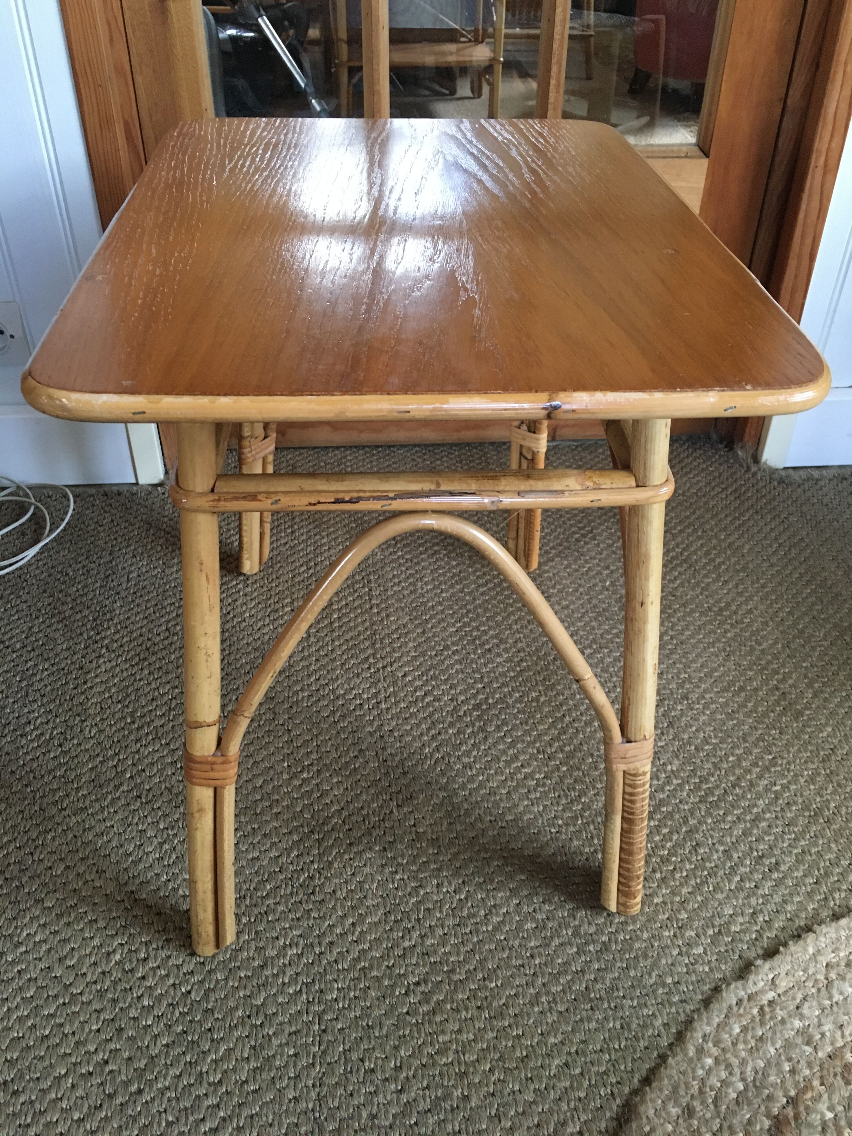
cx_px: 426
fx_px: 952
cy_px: 568
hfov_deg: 48.2
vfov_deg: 61.7
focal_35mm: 29
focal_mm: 4.15
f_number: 2.2
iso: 200
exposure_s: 1/20
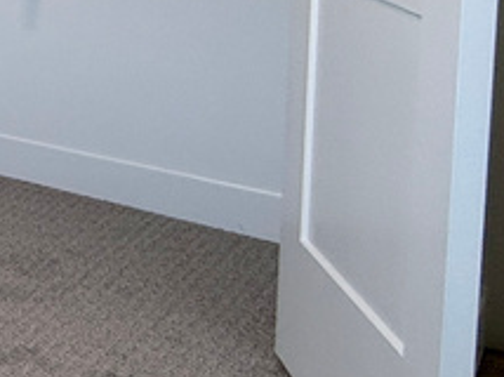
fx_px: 974
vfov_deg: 20.2
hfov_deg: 16.2
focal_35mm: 67
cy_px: -106
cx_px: -643
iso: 50
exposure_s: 1/120
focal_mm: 2.22
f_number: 2.2
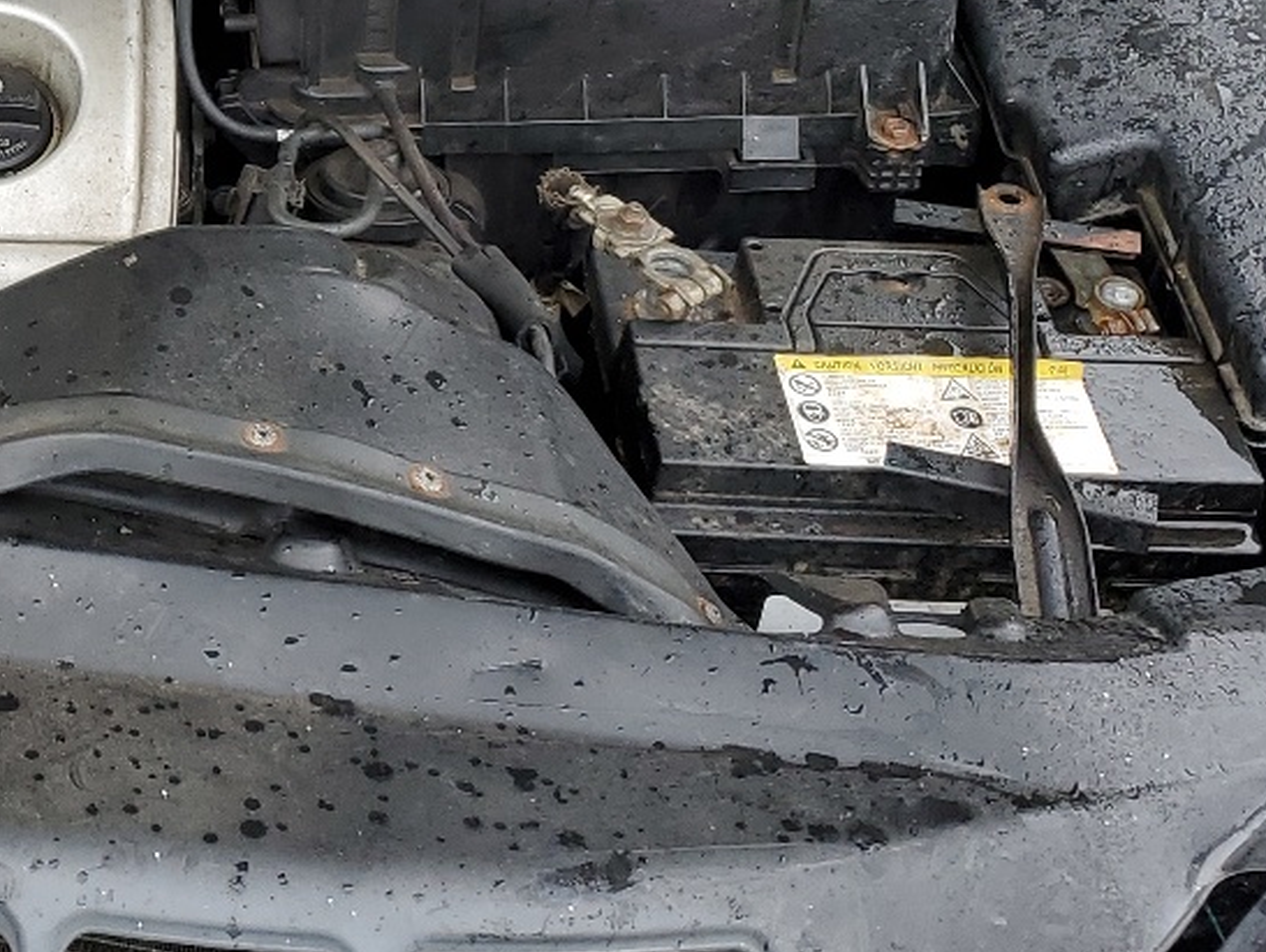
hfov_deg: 24.2
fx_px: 2781
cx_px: -79
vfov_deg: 19.1
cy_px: 102
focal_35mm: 76
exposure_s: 1/263
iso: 50
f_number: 1.5
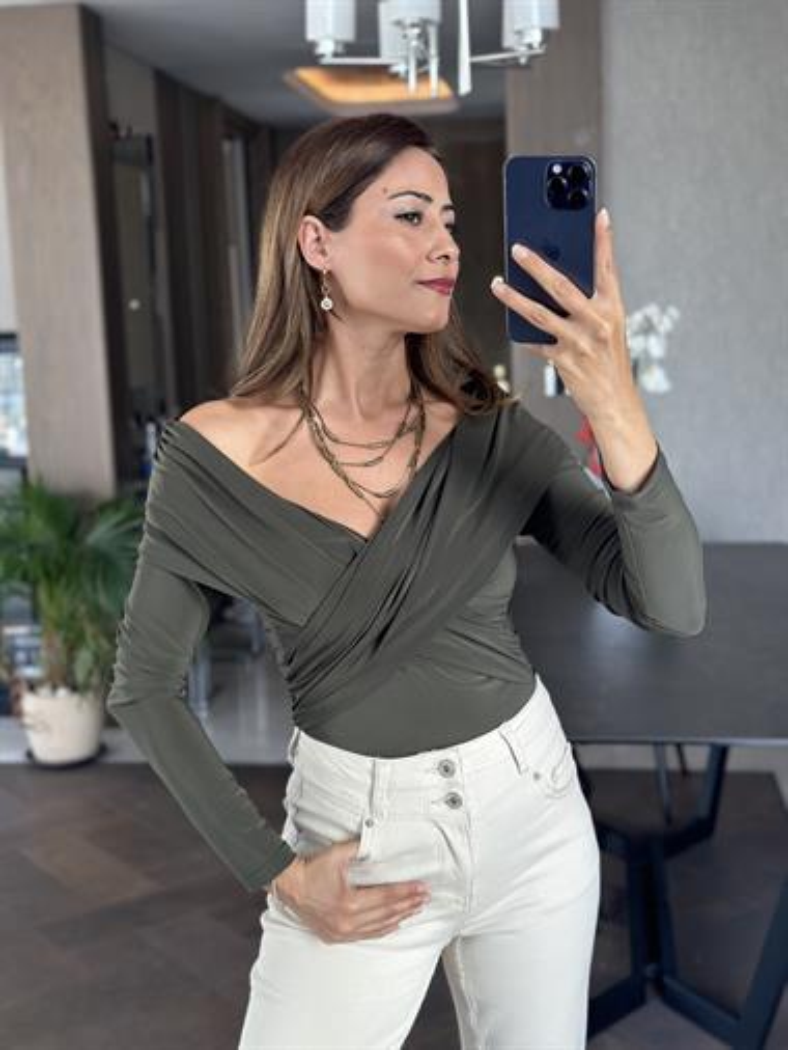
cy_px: 525
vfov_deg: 39.6
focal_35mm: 48
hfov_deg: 30.3
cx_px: 394
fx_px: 1456
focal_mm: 6.86
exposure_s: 1/110
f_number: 1.78
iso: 125
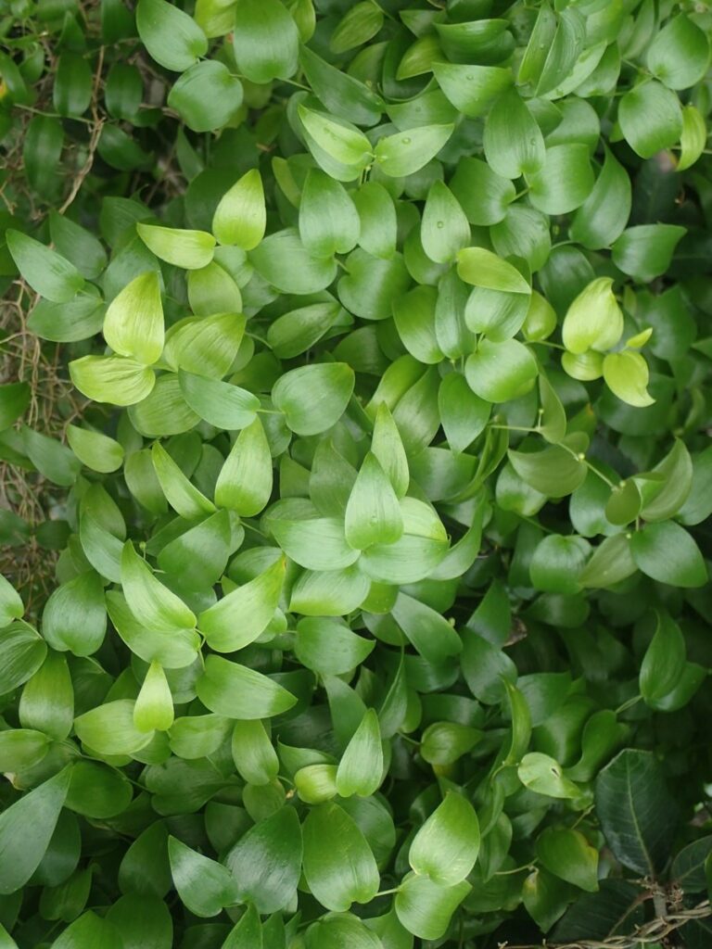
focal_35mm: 53
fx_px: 1454
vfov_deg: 36.2
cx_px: 356
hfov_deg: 27.5
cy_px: 474
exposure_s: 1/100
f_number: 3.4
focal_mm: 9.61
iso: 125
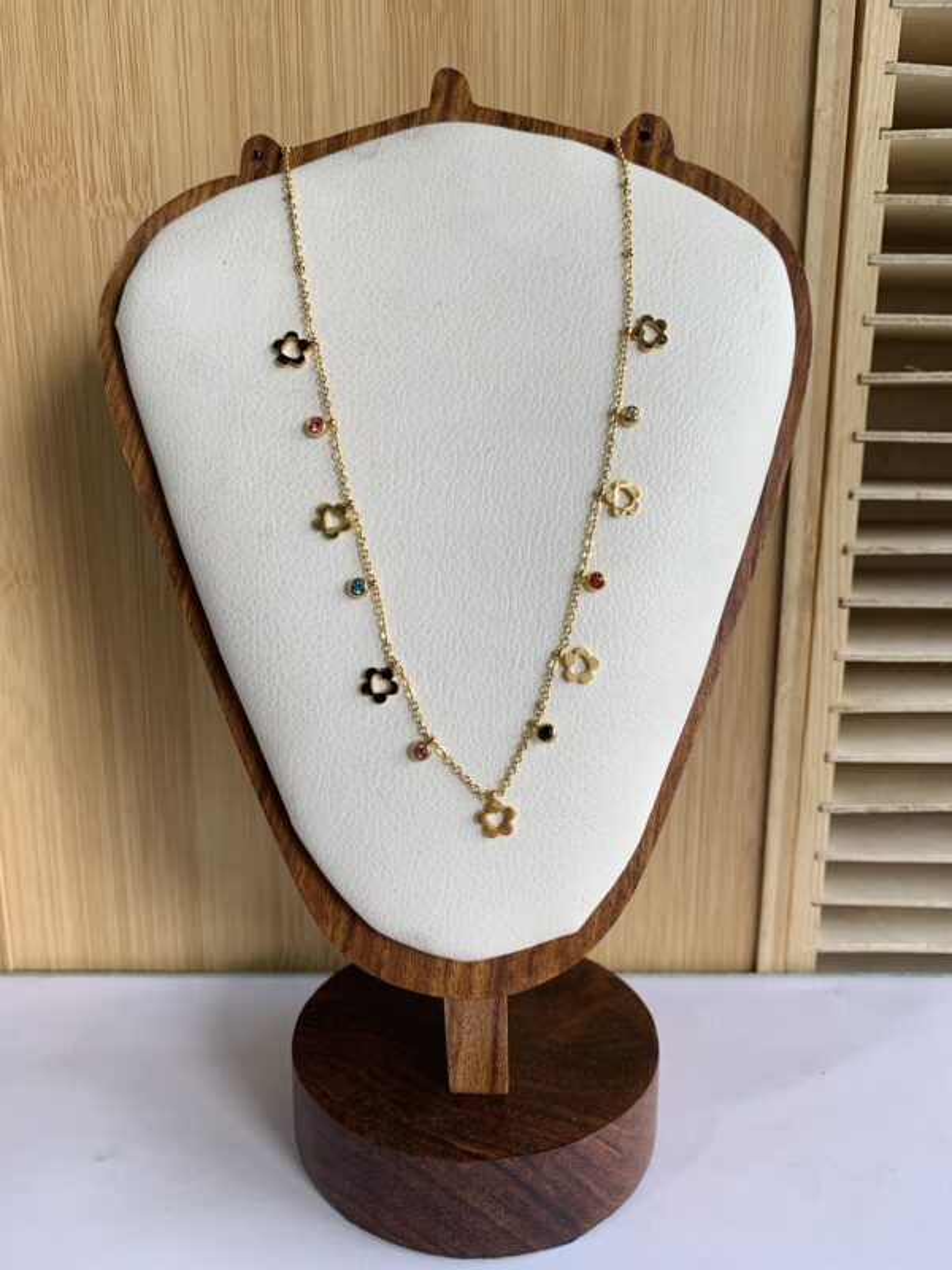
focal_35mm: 26
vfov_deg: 67.3
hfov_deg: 53.1
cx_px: 476
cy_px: 635
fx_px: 953
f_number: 1.8
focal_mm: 4.25
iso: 32
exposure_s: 1/100
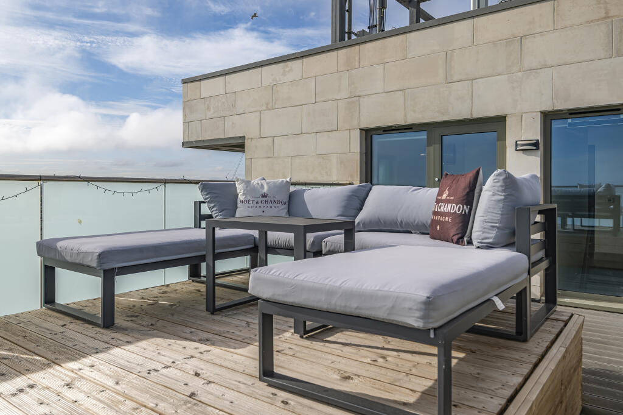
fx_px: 450
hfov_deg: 69.4
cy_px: 208
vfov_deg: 49.5
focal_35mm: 26
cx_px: 312
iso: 250
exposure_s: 1/1000
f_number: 9
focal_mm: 26
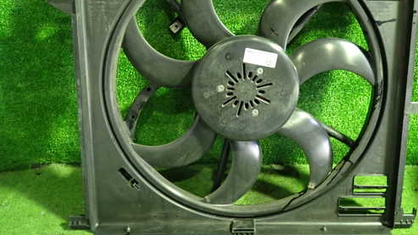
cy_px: 77
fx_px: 366
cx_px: 247
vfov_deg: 35.3
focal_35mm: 33
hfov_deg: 59.1
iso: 640
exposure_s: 1/30
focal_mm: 4.5
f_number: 2
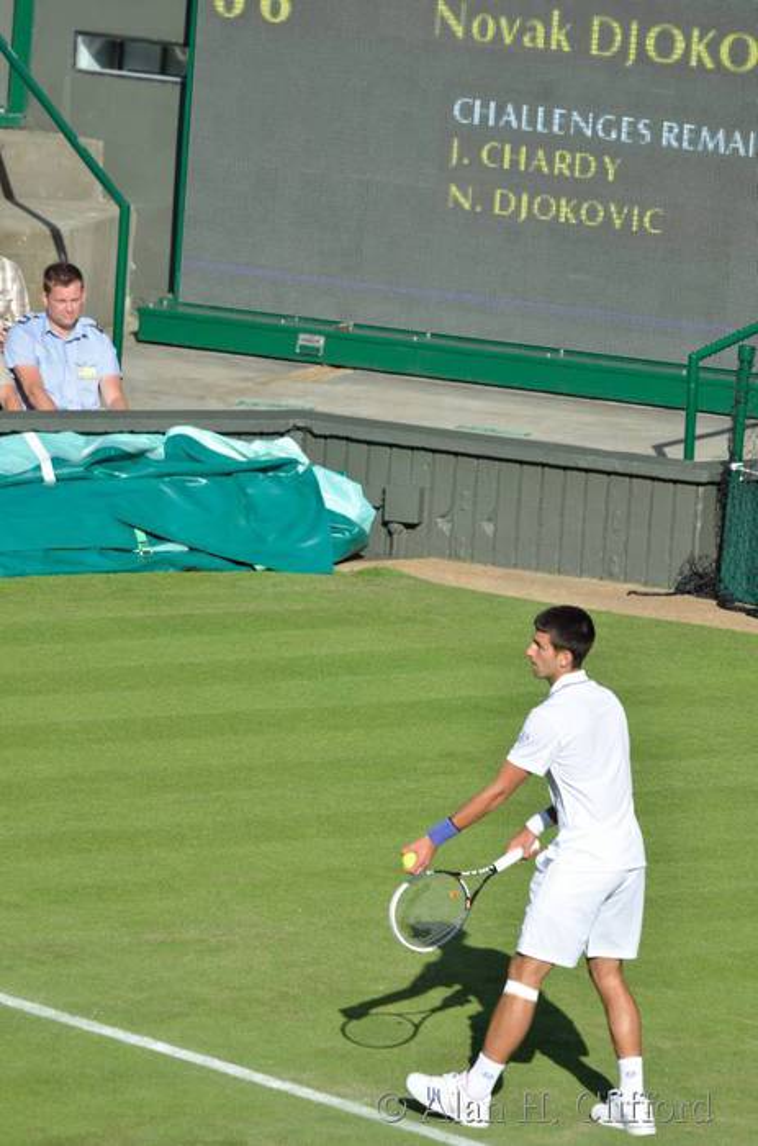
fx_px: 14289
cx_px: 379
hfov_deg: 3.0
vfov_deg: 4.6
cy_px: 573
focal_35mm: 450
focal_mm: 300
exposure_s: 1/500
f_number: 5.3
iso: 110
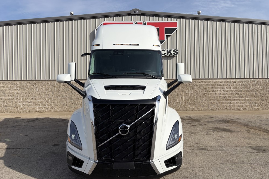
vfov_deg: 46.3
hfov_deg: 65.5
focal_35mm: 28
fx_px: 209
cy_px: 80
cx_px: 133
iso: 50
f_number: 1.6
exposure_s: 1/5348
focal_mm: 5.96
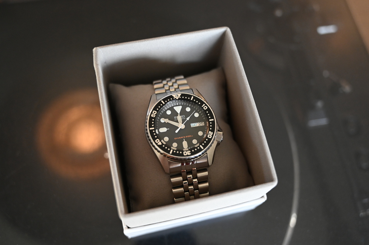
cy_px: 122
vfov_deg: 36.8
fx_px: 369
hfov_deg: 53.2
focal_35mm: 36
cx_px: 184
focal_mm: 36
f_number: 4
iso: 2800
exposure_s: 1/200
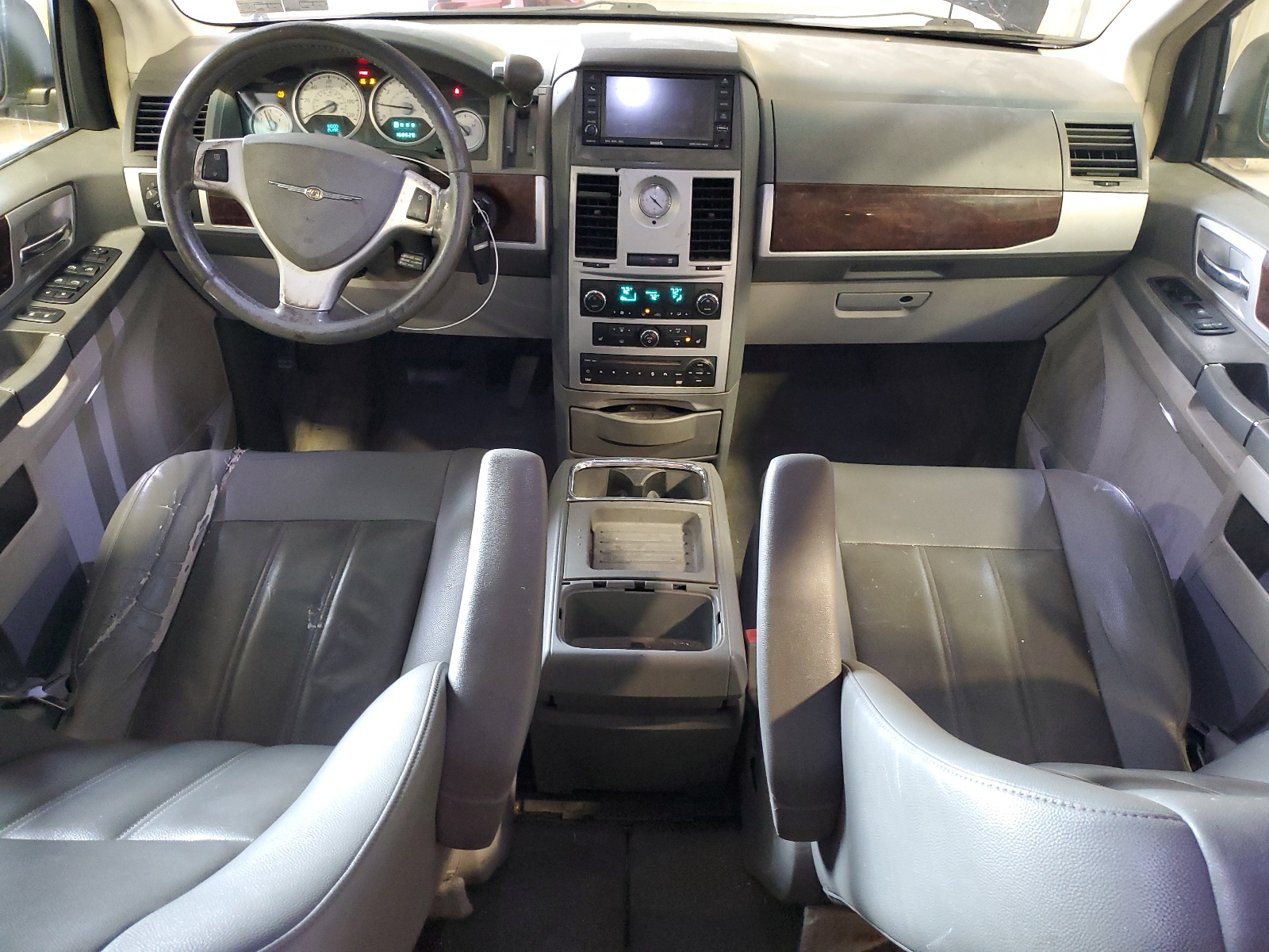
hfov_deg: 67.3
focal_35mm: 26
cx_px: 634
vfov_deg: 53.1
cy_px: 476
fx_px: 953
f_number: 1.5
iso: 298
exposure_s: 1/20
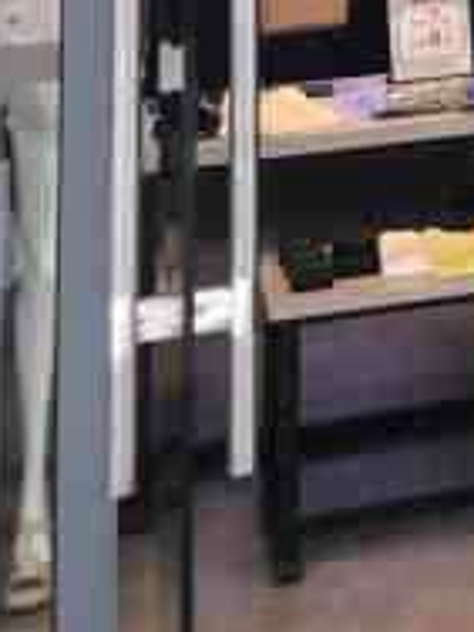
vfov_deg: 12.2
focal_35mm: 139
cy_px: -721
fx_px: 2538
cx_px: 1160
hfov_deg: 9.4
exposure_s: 1/100
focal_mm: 3.99
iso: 25
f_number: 1.8
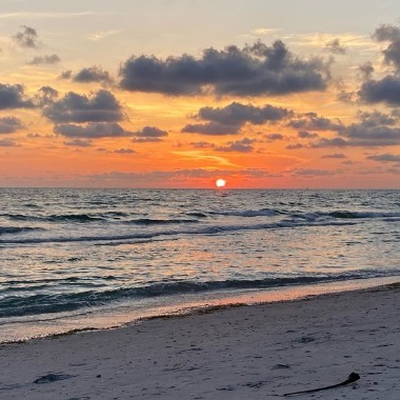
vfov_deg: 27.7
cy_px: 224
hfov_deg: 27.7
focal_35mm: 62
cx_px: 212
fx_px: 811
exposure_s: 1/423
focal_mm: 4.25
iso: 32
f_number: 1.8
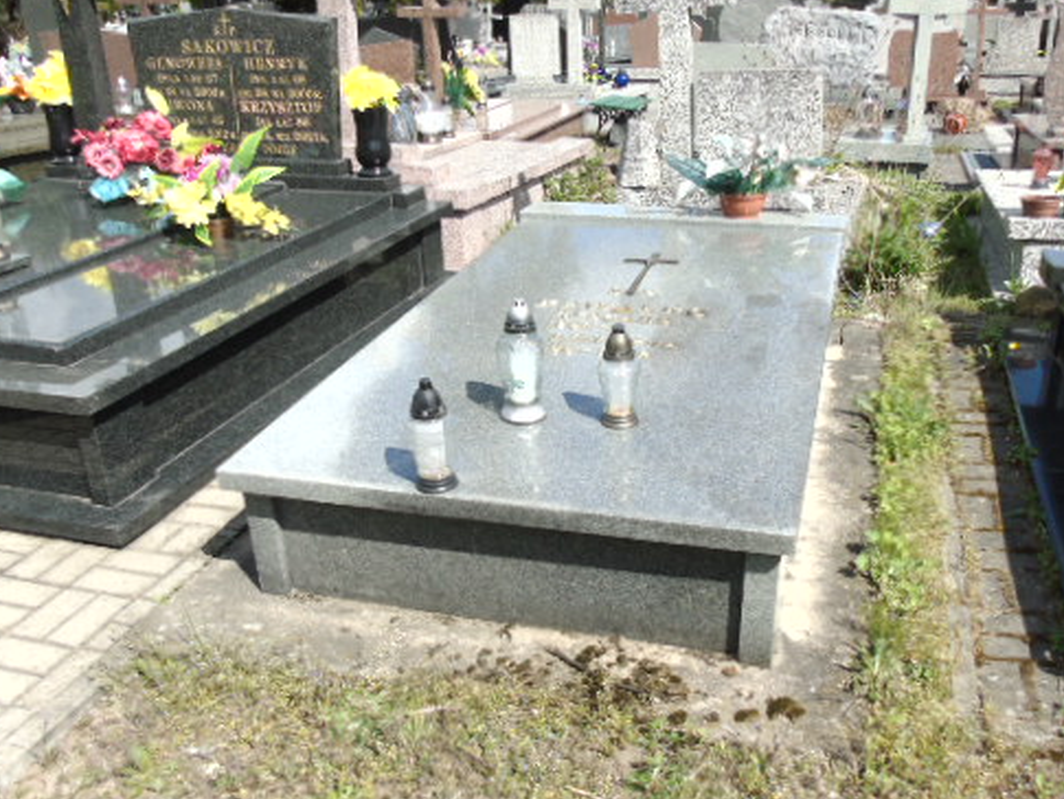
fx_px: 1015
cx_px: 599
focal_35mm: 33
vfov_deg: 42.9
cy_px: 430
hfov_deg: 55.2
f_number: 3.4
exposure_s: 1/800
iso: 80
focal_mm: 4.4
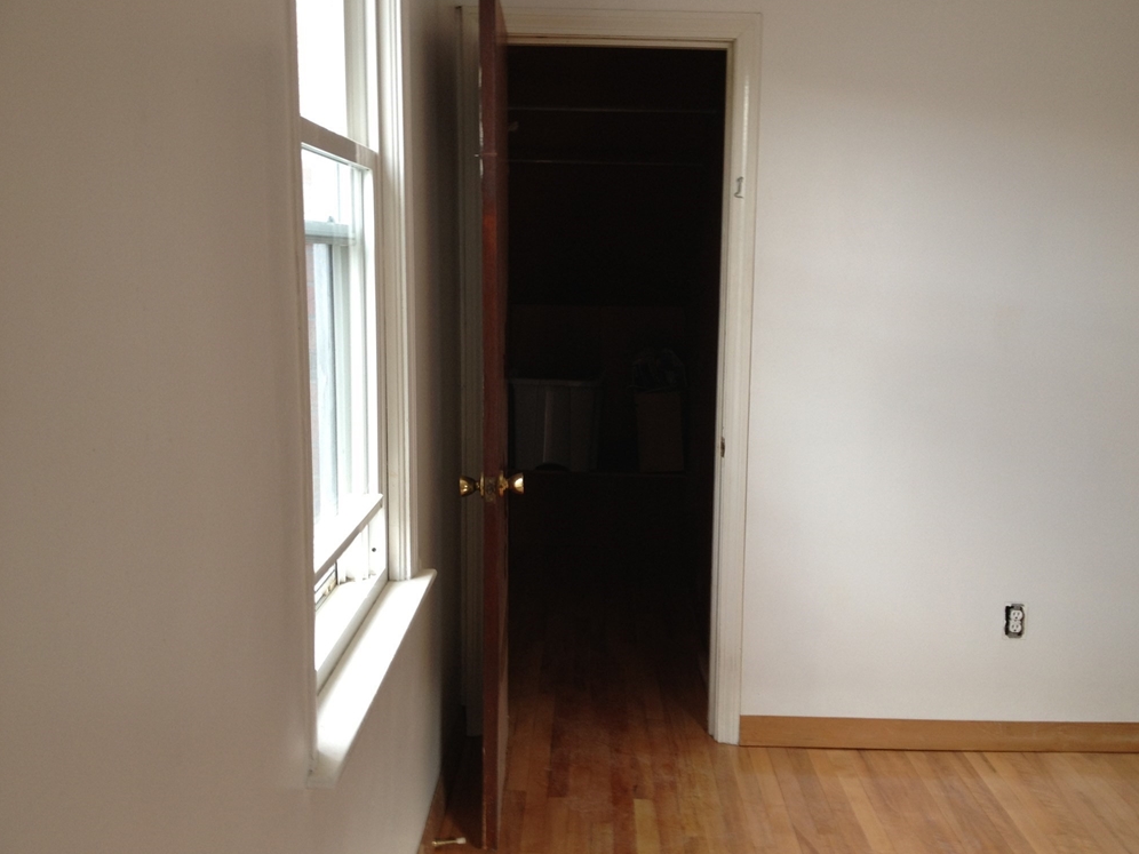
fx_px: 1185
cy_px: 420
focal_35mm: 36
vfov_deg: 39.7
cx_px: 581
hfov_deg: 51.4
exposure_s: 1/24
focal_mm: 4.28
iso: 50
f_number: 2.4
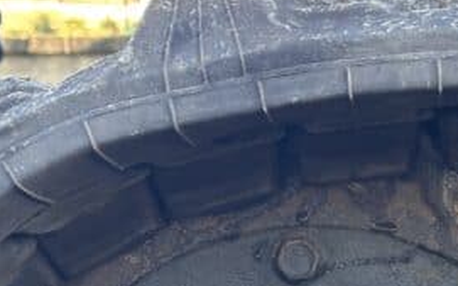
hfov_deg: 12.3
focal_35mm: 169
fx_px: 2108
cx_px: 433
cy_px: 463
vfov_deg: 7.6
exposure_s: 1/121
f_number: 1.78
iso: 80
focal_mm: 6.86
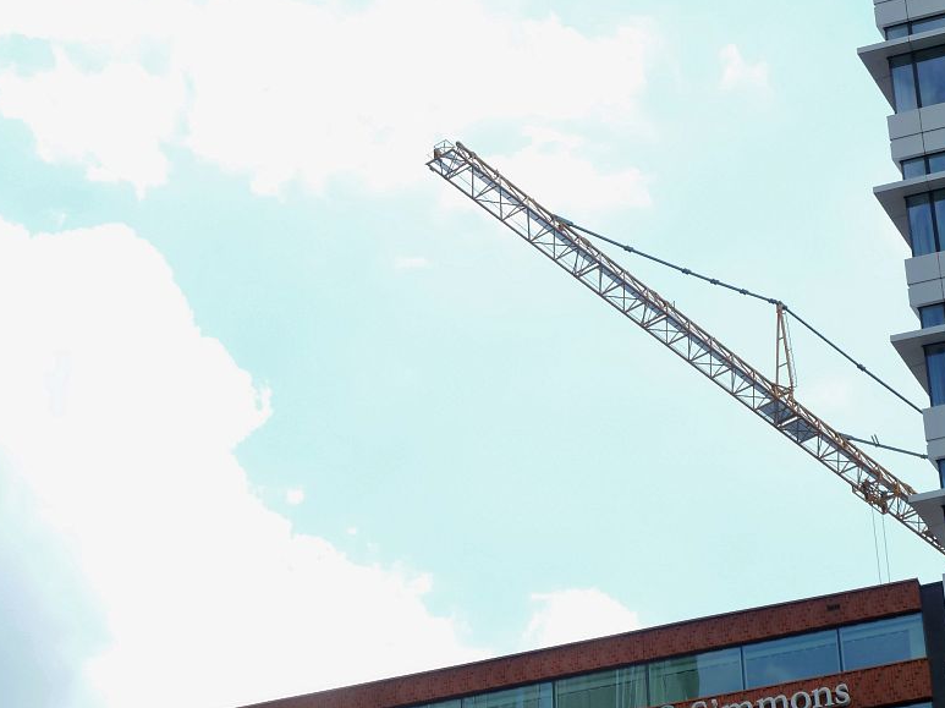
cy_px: 435
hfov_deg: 17.9
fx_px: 3002
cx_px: 414
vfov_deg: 13.4
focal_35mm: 110
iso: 125
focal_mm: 13.7
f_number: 4.2
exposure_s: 1/320
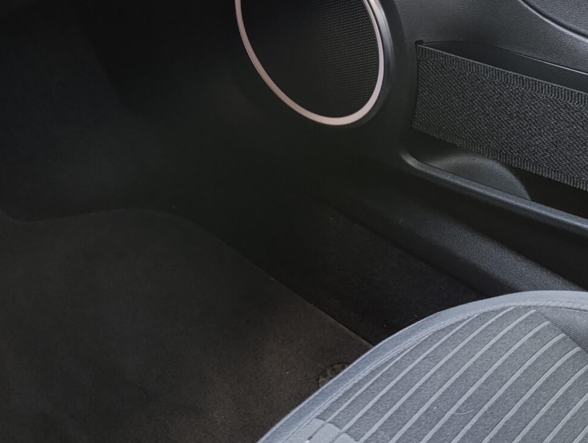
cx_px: 328
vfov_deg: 23.8
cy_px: 37
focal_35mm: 60
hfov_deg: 32.1
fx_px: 1021
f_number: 1.6
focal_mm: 6.14
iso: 1000
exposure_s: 1/100
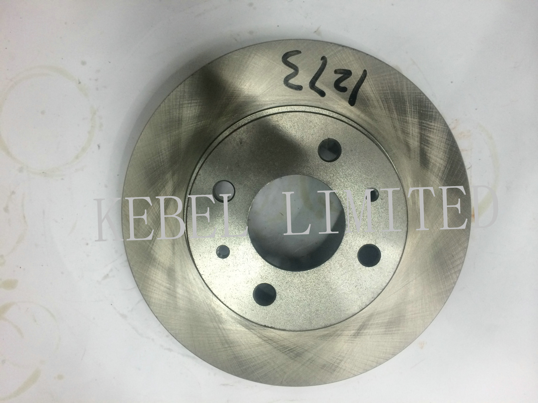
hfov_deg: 60.0
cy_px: 202
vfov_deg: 46.8
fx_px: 466
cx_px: 269
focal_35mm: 30
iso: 80
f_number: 2.2
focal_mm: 4.12
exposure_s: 1/33
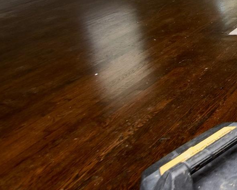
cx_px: 405
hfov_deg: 23.6
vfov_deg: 27.3
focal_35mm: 49
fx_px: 344
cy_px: -37
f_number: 7.1
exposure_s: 1/60
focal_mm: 10
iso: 400
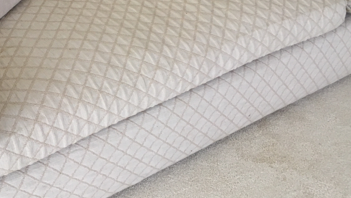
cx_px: 95
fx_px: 503
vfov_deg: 22.0
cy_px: 45
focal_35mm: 54
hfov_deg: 37.7
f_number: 2.2
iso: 64
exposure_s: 1/30
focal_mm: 4.15
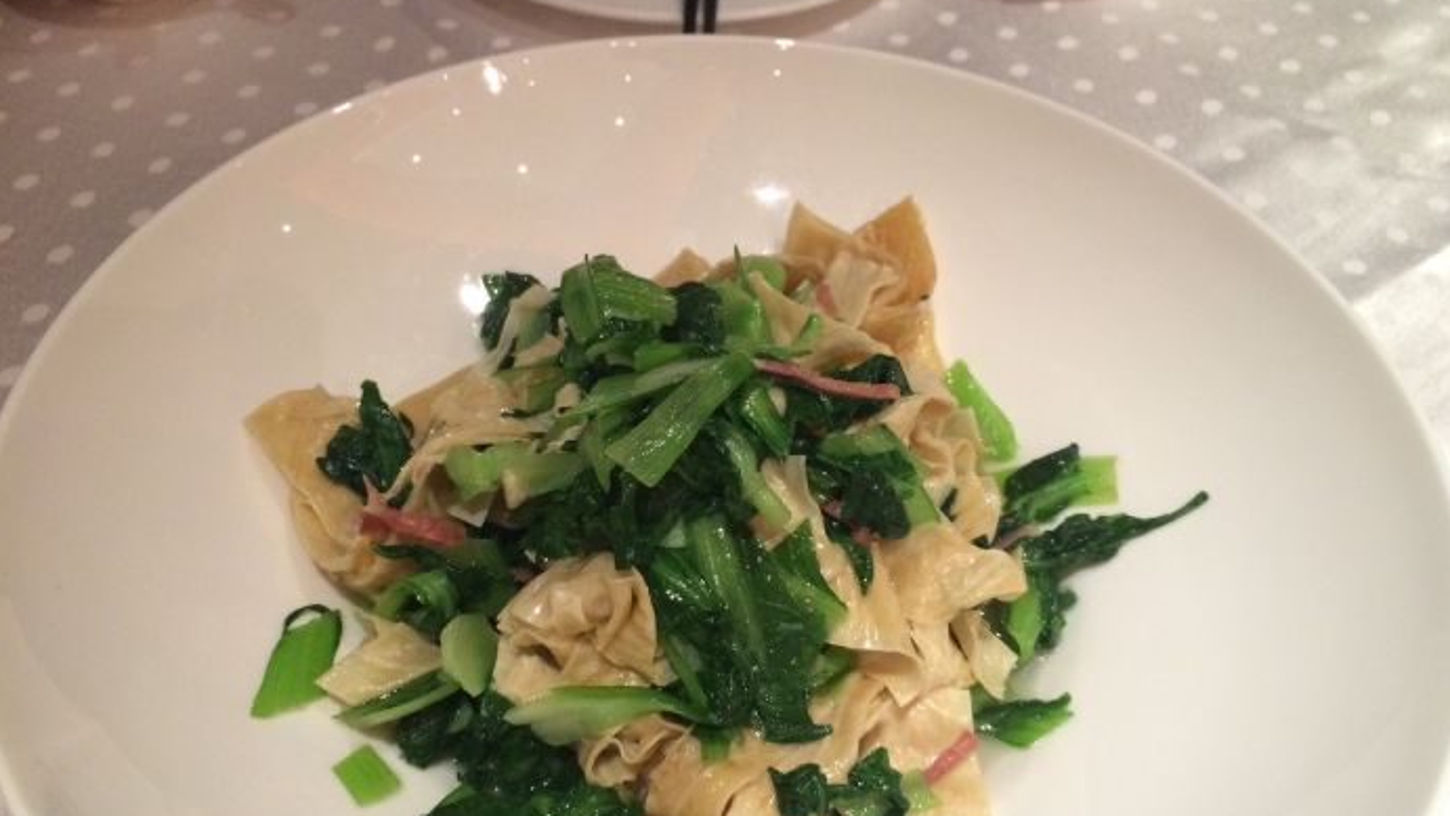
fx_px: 1231
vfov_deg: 36.4
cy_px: 519
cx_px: 728
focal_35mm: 32
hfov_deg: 61.0
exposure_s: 1/33
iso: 320
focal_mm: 4.15
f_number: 2.2
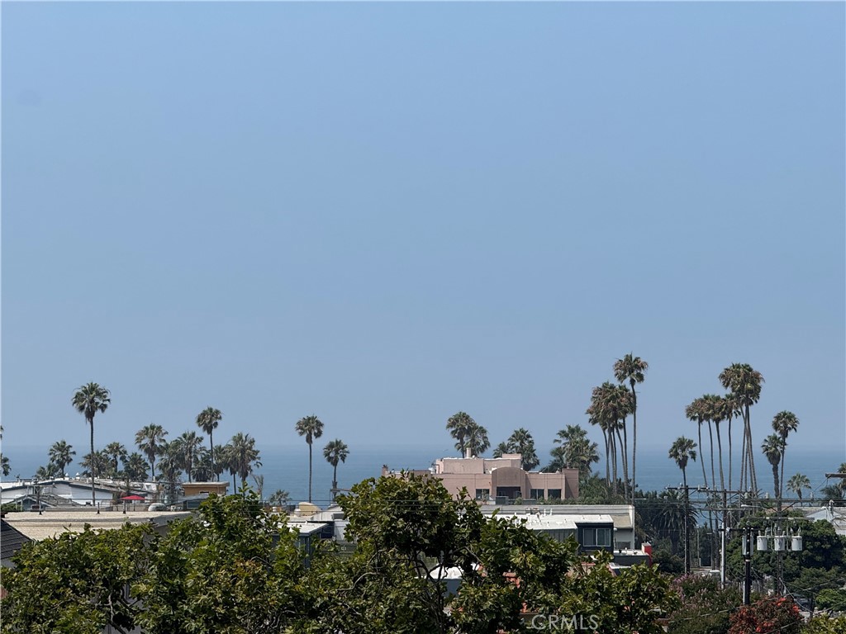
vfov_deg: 12.3
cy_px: 317
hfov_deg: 16.4
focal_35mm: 120
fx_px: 2933
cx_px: 423
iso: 50
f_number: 2.8
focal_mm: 15.66
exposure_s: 1/2933
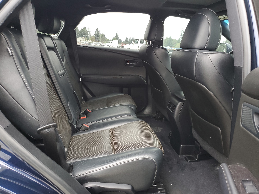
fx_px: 195
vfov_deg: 53.1
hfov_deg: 67.3
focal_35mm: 26
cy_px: 97
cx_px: 130
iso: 70
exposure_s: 1/120
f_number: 1.5
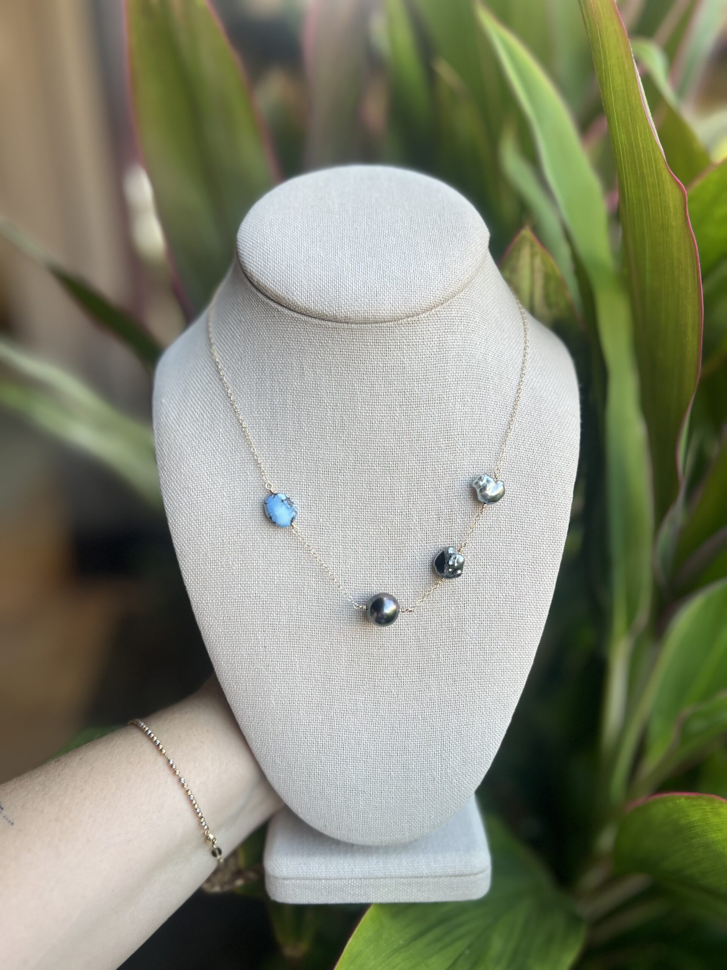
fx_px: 728
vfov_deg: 67.3
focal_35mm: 26
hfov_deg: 53.1
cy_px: 485
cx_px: 364
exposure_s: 1/217
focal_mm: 5.7
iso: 40
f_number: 1.5
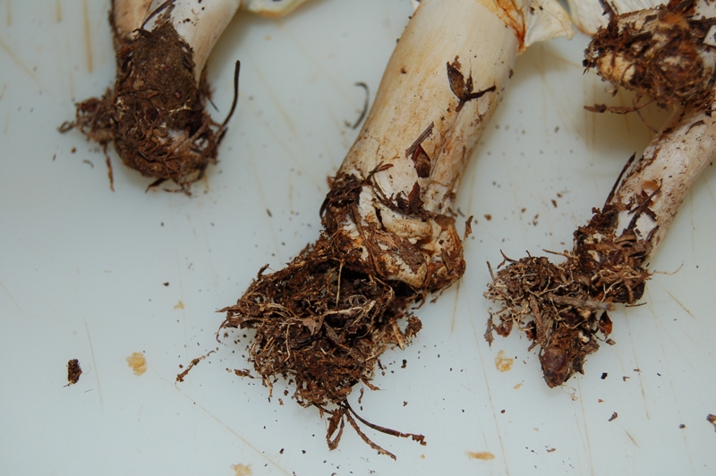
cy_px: 238
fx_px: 1252
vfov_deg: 21.5
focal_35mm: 63
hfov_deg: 31.9
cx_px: 358
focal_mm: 42
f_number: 5.6
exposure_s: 1/125
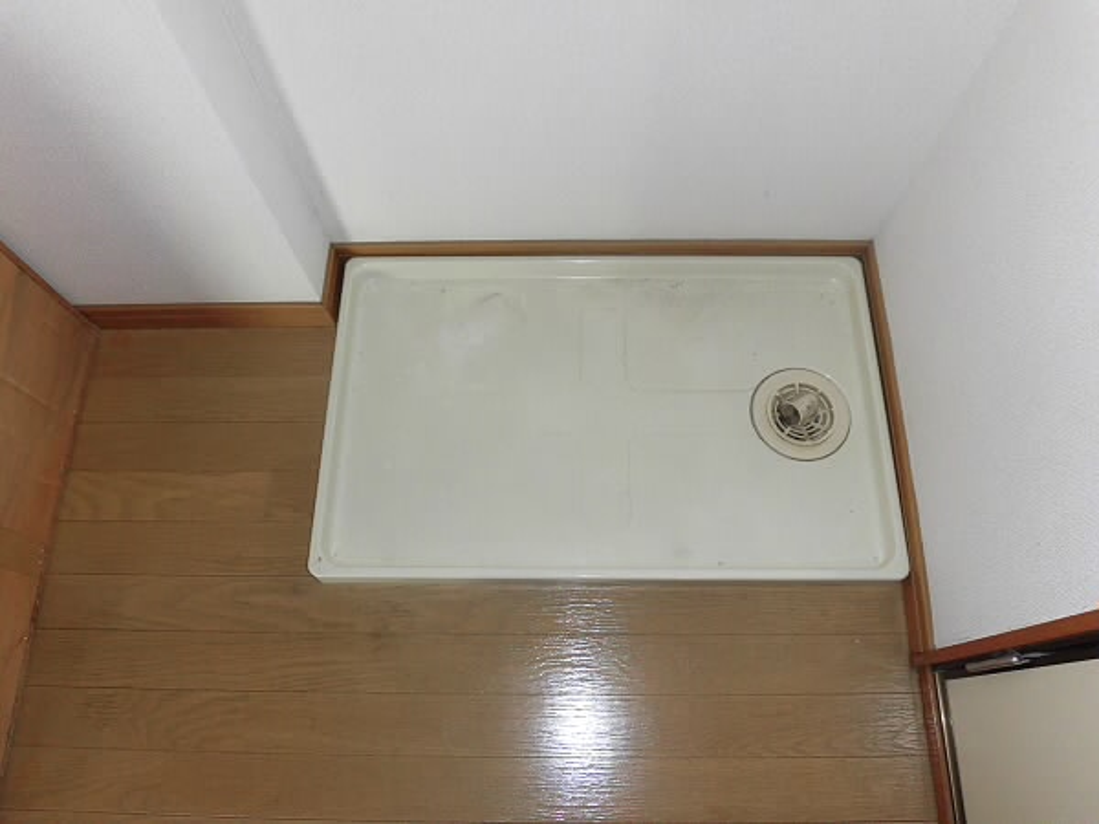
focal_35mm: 24
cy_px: 412
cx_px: 550
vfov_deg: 56.8
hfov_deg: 71.6
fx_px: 762
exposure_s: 1/30
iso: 100
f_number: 3.1
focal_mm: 4.3
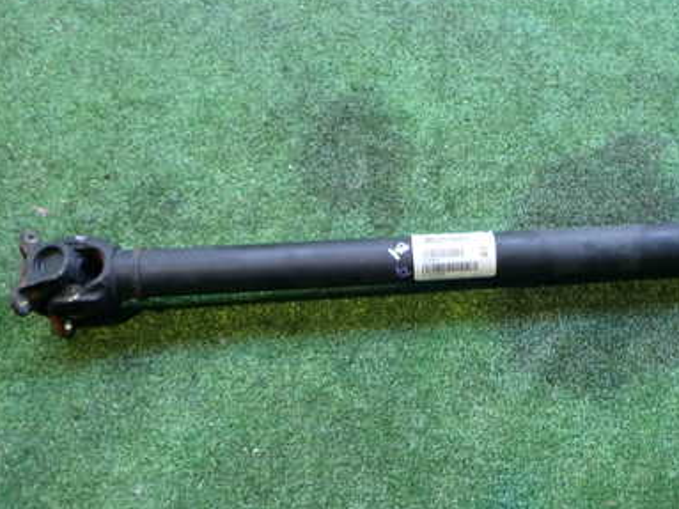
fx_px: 922
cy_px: 218
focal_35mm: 47
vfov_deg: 30.8
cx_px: 466
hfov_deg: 39.8
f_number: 2.3
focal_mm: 5.4
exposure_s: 1/30
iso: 250
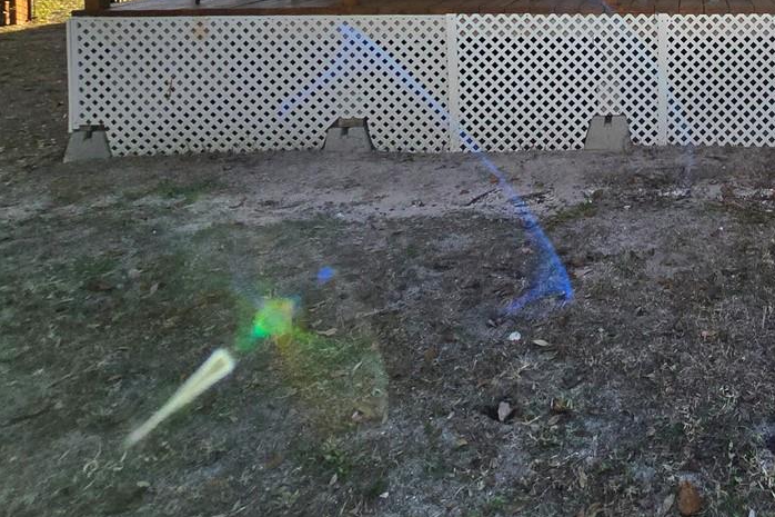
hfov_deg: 51.6
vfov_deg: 36.4
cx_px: 726
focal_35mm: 31
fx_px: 667
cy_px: -39
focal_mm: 2.2
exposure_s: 1/1667
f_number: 2.2
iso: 50
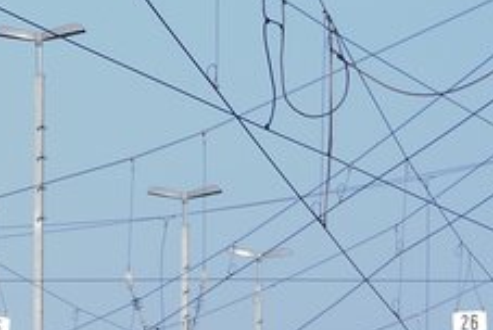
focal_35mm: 555
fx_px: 7610
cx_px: -495
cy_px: 722
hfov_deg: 3.7
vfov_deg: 2.5
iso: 100
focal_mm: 70
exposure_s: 1/60
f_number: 8
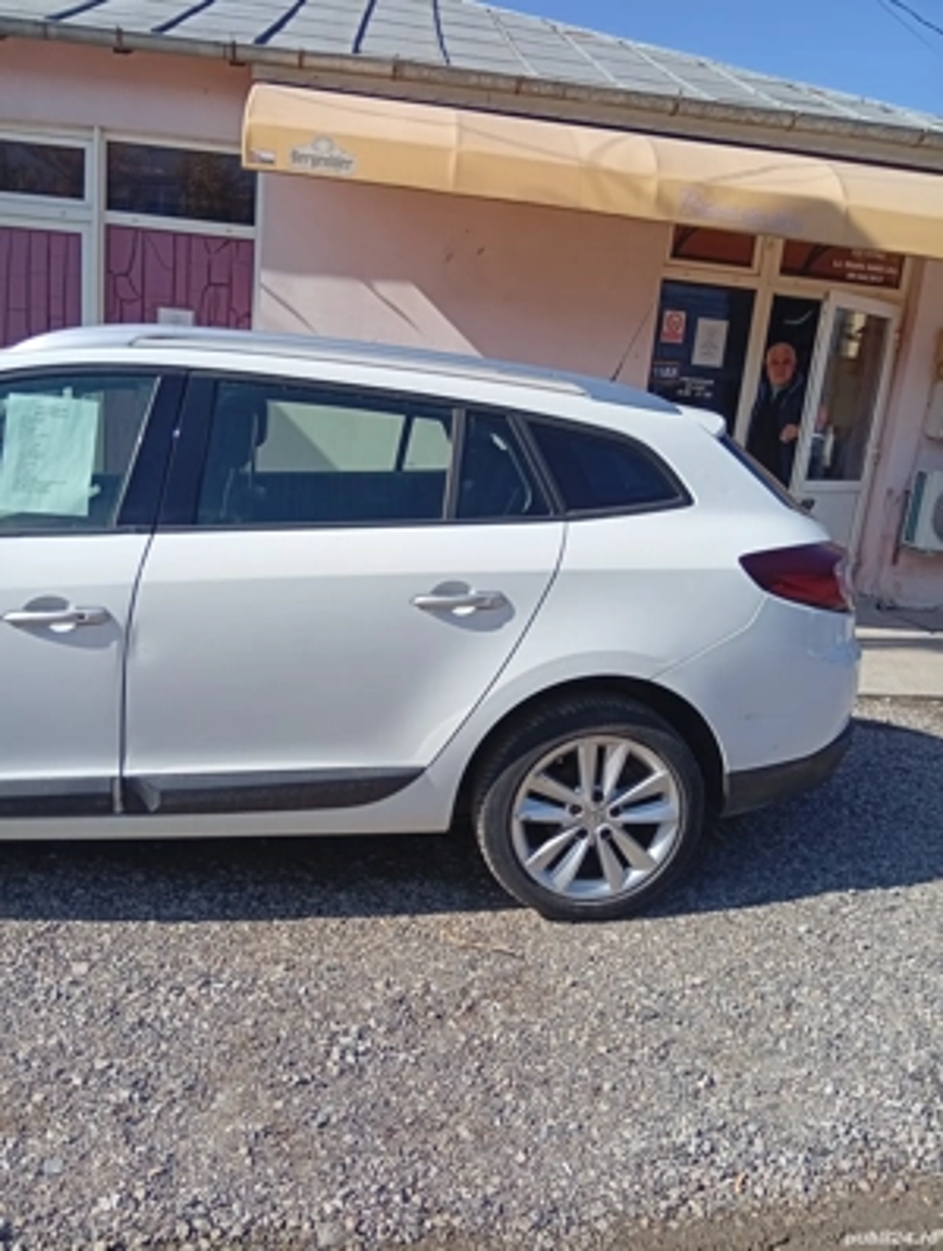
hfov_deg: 51.5
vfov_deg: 65.2
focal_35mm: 27
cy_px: 626
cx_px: 472
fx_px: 978
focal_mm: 3.84
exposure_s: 1/1508
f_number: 1.8
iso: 50
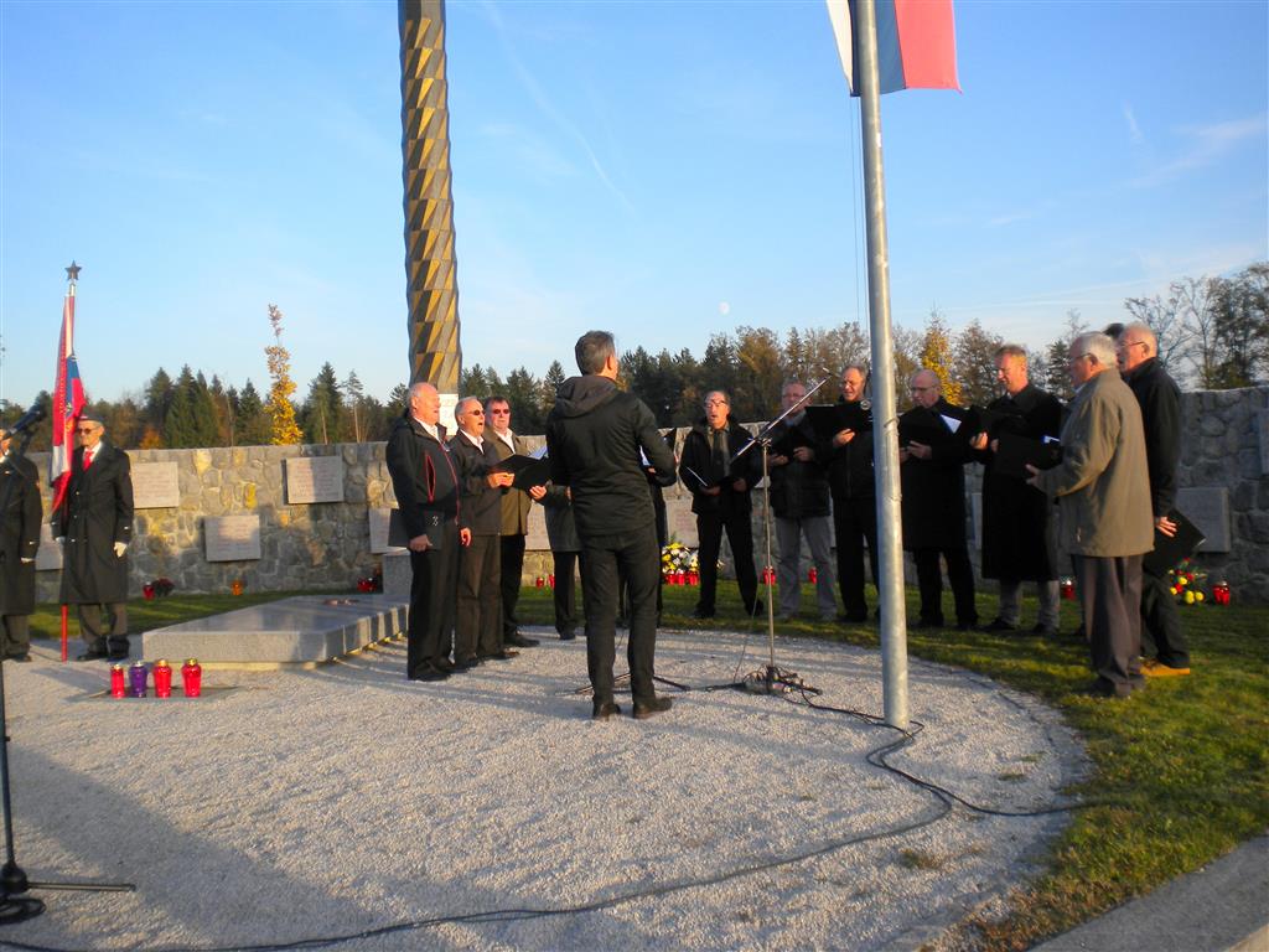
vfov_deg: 40.7
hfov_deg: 52.6
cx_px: 634
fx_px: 1283
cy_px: 476
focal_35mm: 35
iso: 80
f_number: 4.6
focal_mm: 6.3
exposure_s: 1/178
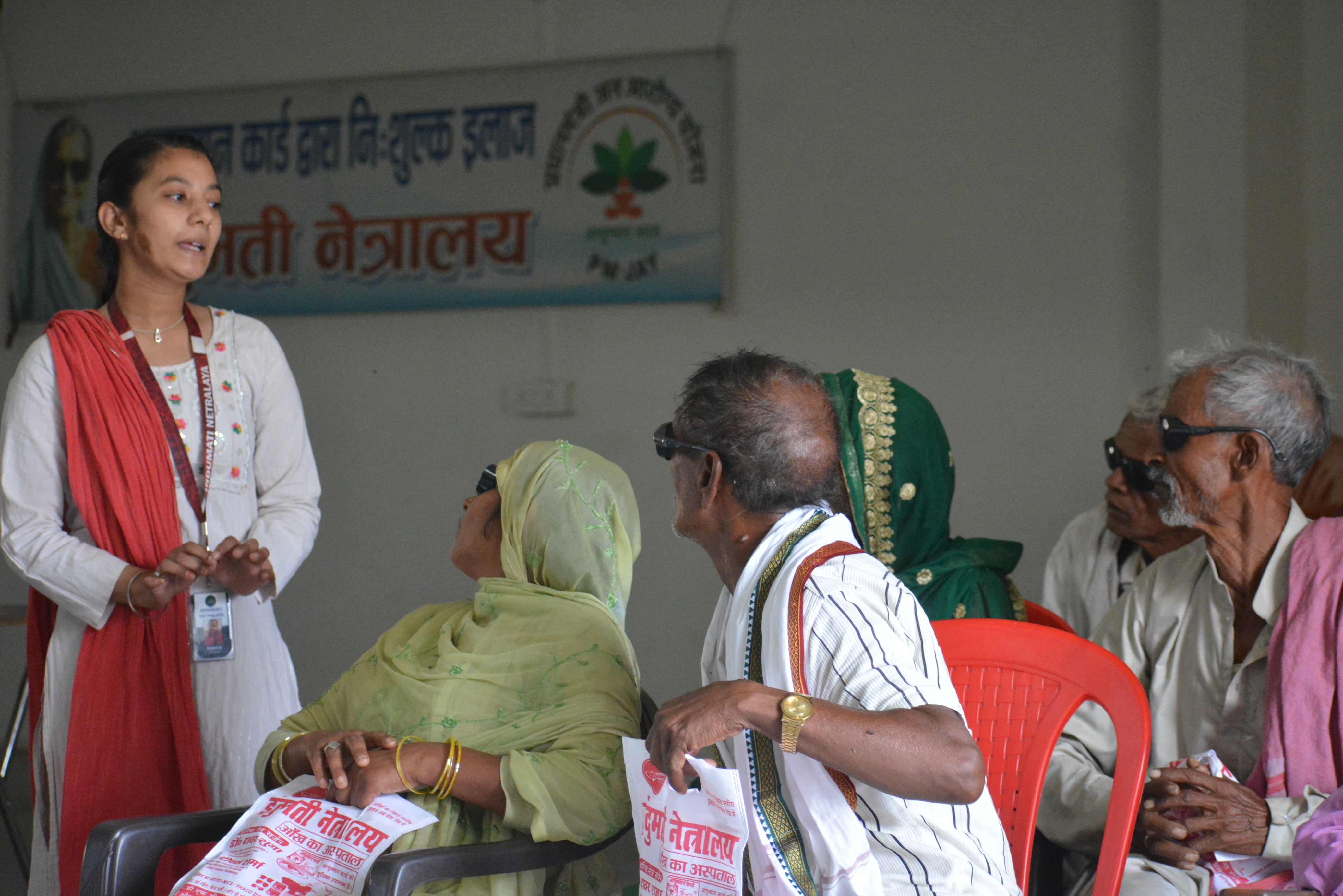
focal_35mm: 114
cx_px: 664
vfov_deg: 12.0
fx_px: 4254
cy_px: 432
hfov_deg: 17.9
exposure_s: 1/125
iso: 2500
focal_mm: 70
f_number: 22
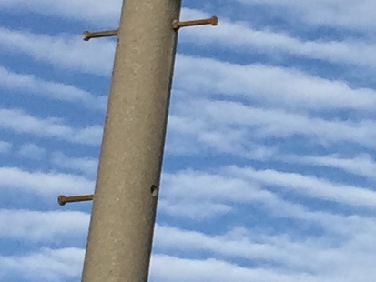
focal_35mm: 229
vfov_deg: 6.5
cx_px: 842
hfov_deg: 8.1
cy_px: 5
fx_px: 2488
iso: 32
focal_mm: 4.15
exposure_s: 1/3049
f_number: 2.2
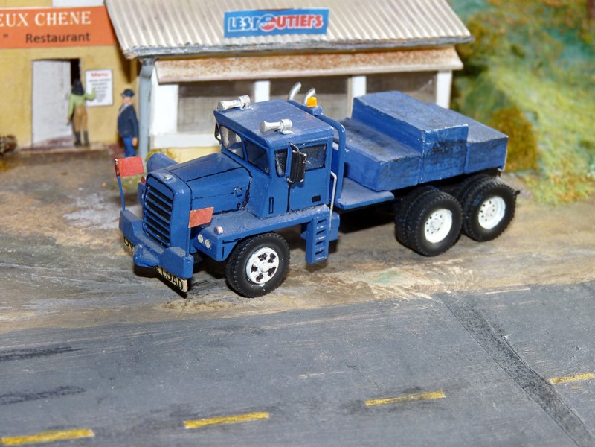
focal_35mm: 91
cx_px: 298
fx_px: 1564
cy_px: 224
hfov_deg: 21.5
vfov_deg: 16.2
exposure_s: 1/40
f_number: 3.4
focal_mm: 16.1
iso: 100
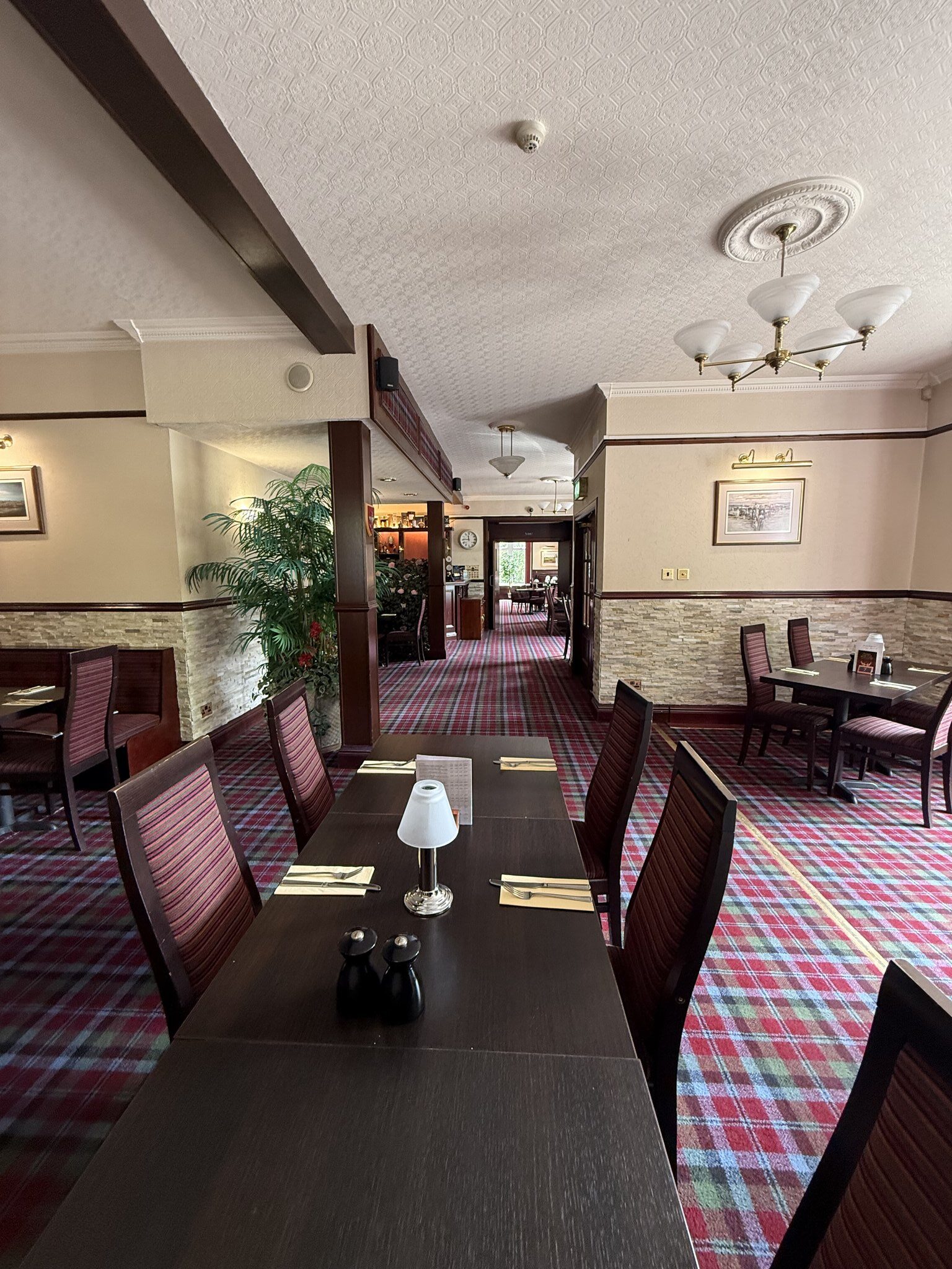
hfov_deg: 85.7
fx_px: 513
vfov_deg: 102.1
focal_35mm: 14
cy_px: 634
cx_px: 476
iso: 320
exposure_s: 1/50
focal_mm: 2.22
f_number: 2.2
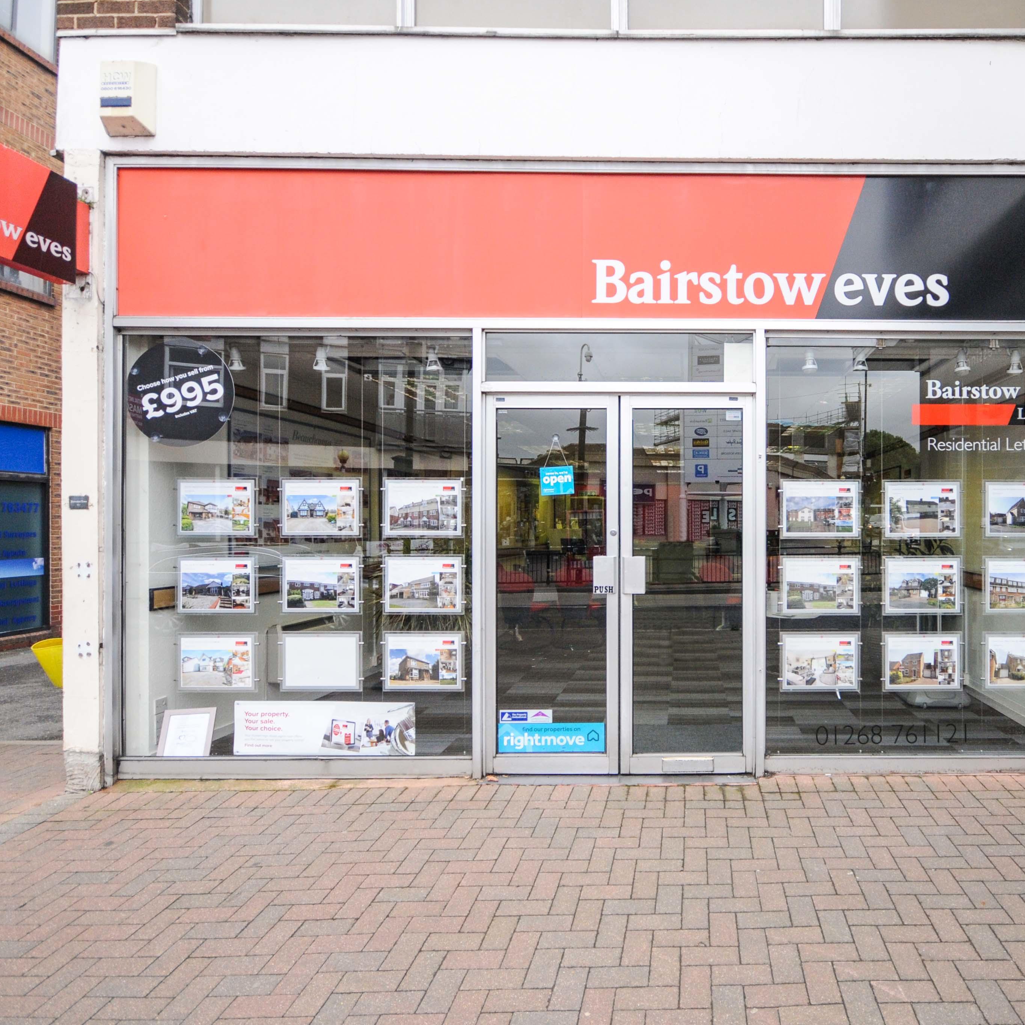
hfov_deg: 72.4
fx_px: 670
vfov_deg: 74.8
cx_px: 691
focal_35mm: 20
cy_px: 496
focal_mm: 10
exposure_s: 1/640
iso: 640
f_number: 4
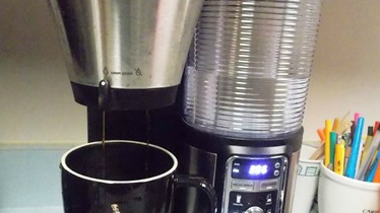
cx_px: 191
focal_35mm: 34
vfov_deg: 34.5
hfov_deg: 58.0
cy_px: 131
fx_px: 342
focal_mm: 4
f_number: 3.1
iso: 1600
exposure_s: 1/40
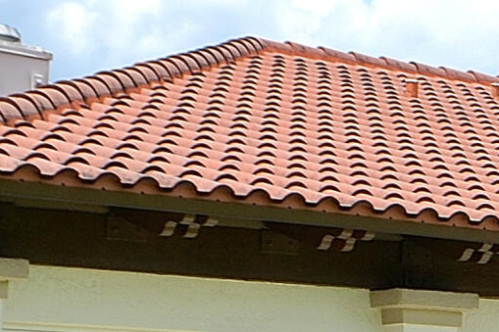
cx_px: 858
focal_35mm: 159
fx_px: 2203
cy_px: 275
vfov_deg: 8.6
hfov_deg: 12.0
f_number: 9
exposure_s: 1/320
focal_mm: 18
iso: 100
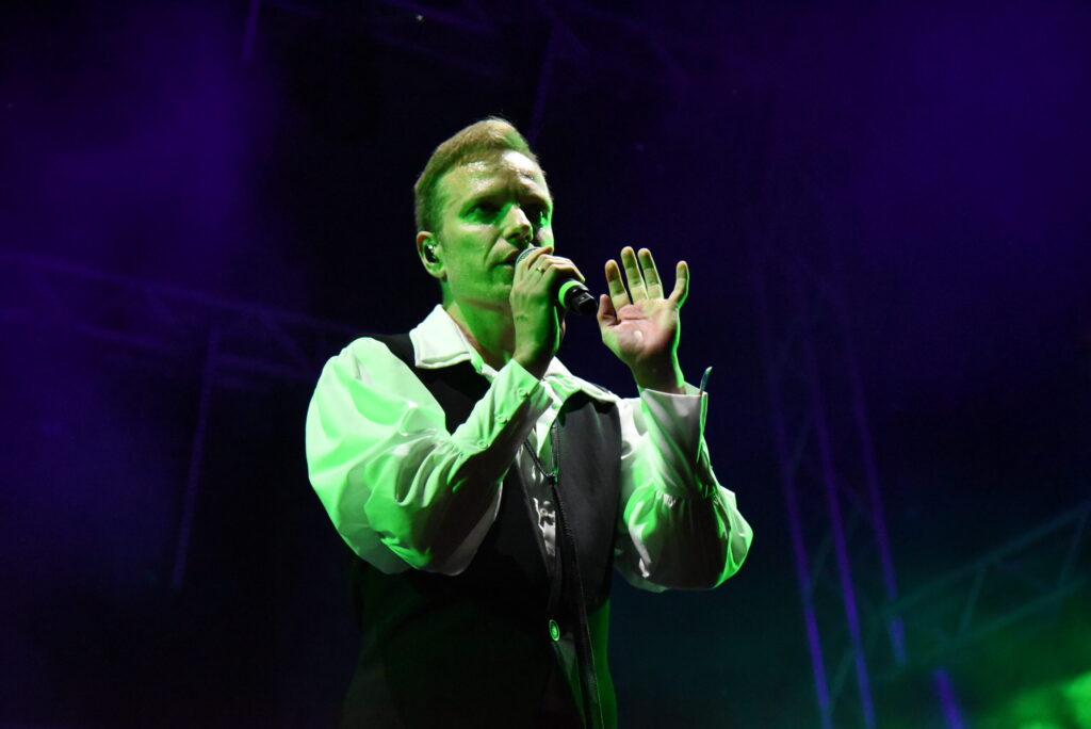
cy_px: 364
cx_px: 546
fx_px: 2790
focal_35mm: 92
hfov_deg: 22.1
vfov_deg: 14.9
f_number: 4
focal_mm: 92
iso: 12800
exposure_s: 1/500
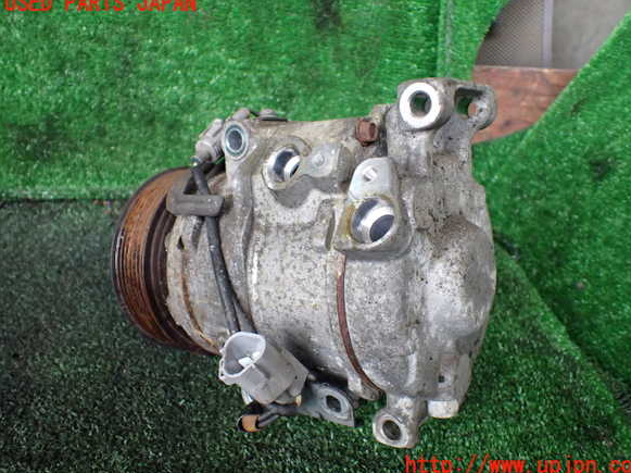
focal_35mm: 31
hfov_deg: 58.4
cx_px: 325
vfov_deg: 45.4
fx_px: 565
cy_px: 235
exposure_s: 1/125
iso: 400
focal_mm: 5.4
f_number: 2.3
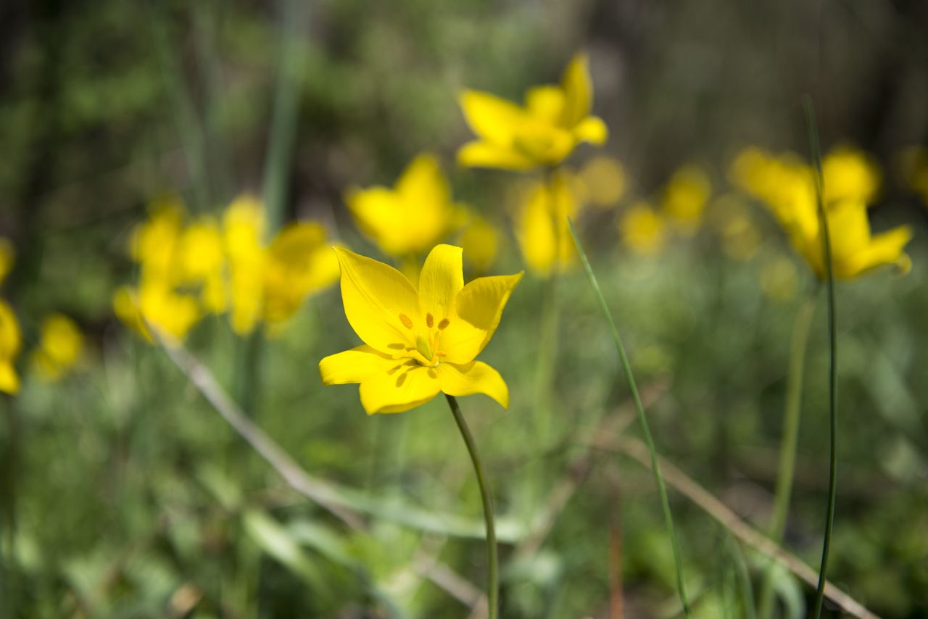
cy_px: 310
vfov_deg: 27.0
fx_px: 1289
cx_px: 464
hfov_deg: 39.6
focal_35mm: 50
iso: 200
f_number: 2.8
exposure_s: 1/4000
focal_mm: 50
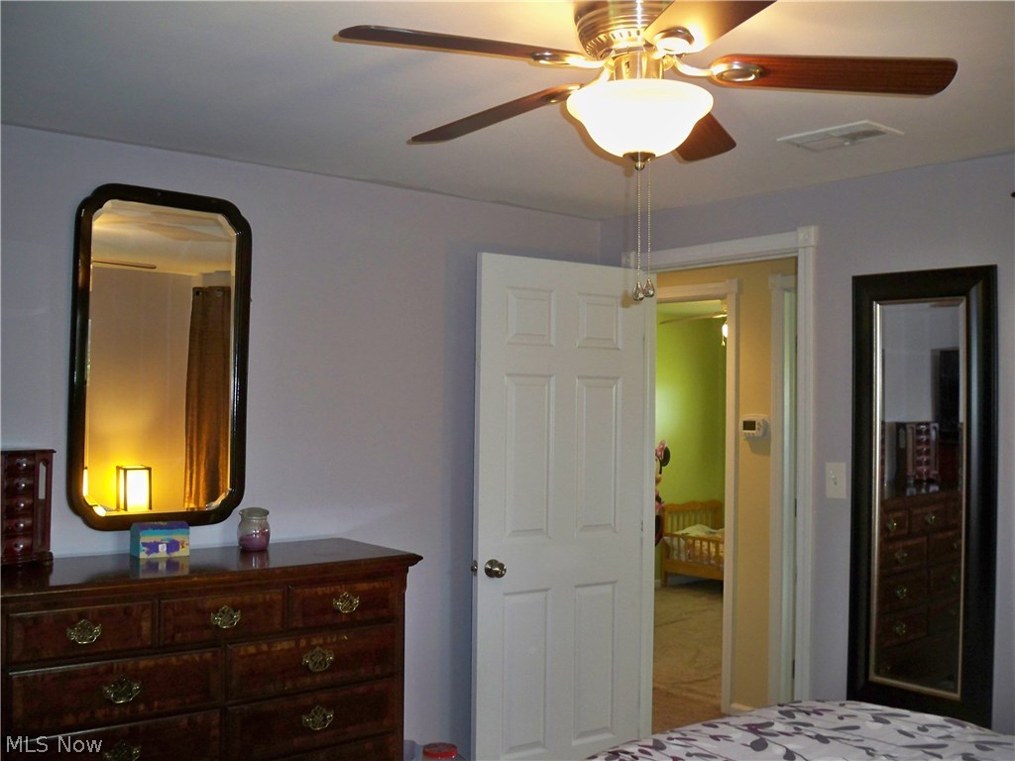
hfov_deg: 52.6
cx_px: 508
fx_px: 1026
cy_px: 380
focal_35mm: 35
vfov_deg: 40.7
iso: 200
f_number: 3.1
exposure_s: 1/30
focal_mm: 6.3
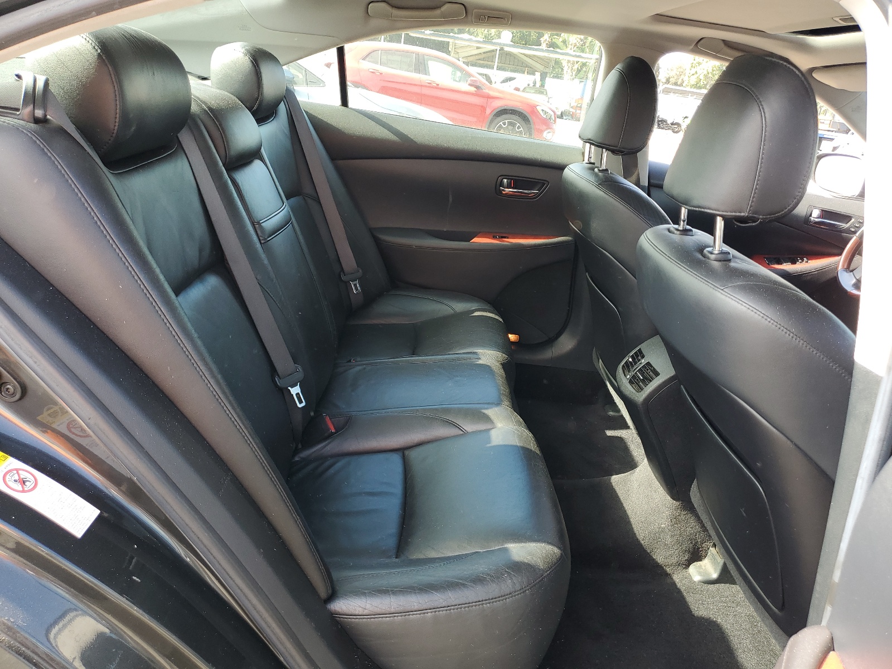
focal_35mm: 26
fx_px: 670
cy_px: 334
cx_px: 446
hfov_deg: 67.3
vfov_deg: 53.1
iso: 50
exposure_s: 1/167
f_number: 1.5
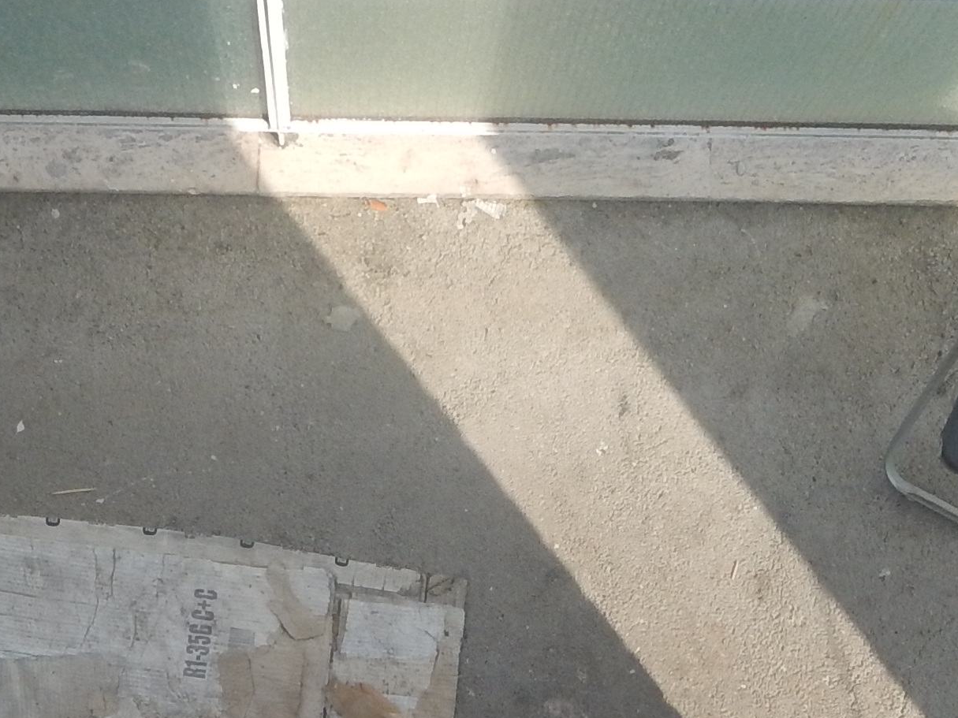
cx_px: 485
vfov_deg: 13.4
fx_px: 3044
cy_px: 513
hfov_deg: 17.9
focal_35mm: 110
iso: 125
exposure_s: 1/1250
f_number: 2.8
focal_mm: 5.1
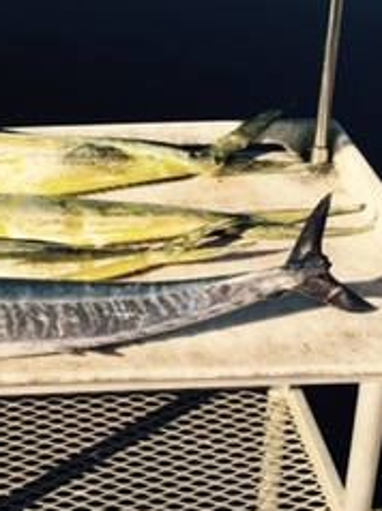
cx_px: 9
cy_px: 50
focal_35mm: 65
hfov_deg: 21.8
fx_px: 958
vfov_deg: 28.7
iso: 32
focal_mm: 4.15
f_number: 2.2
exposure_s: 1/2639
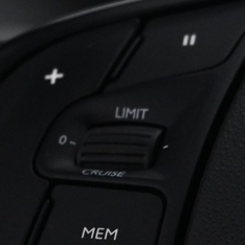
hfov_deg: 12.4
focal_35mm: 141
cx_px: 66
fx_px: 1129
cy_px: 322
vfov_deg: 12.0
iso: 1600
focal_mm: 16
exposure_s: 1/40
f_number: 3.5
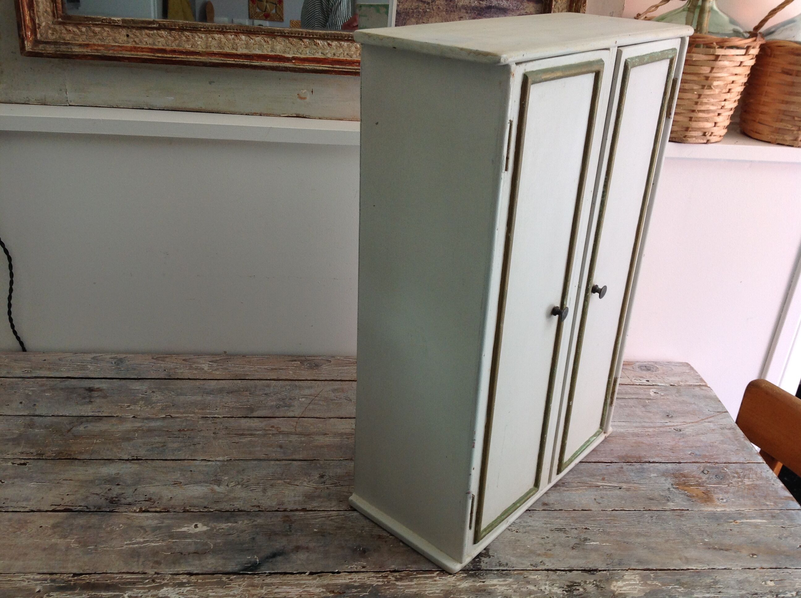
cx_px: 400
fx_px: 809
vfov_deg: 40.6
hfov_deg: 52.7
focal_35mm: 35
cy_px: 299
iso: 50
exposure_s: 1/30
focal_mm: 4.28
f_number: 2.4
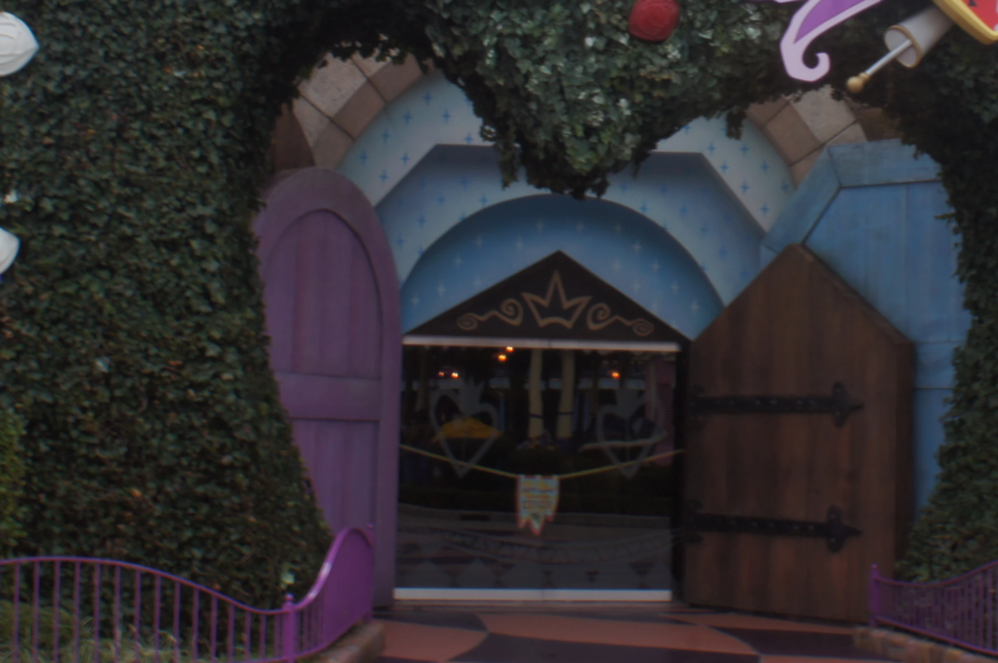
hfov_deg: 26.5
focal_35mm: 75
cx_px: 811
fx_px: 2077
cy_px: 82
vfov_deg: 17.9
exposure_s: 1/10
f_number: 22
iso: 100
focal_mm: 22
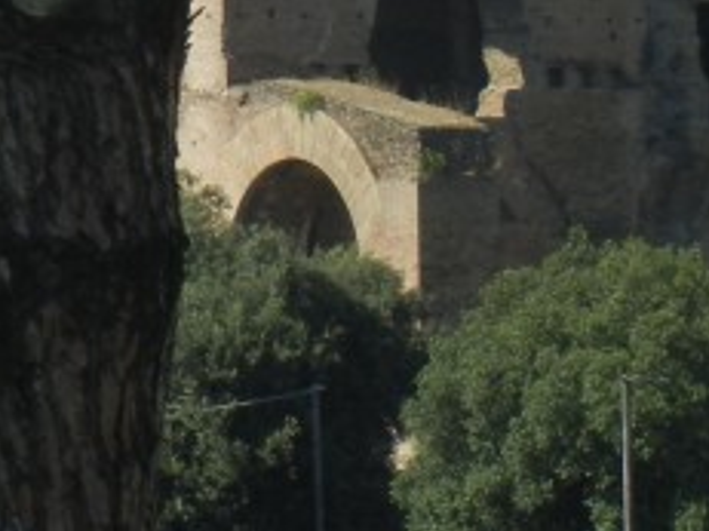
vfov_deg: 2.2
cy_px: 141
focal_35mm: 673
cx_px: 1019
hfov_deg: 2.9
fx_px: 13777
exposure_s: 1/710
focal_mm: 27.4
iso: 160
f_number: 4.6
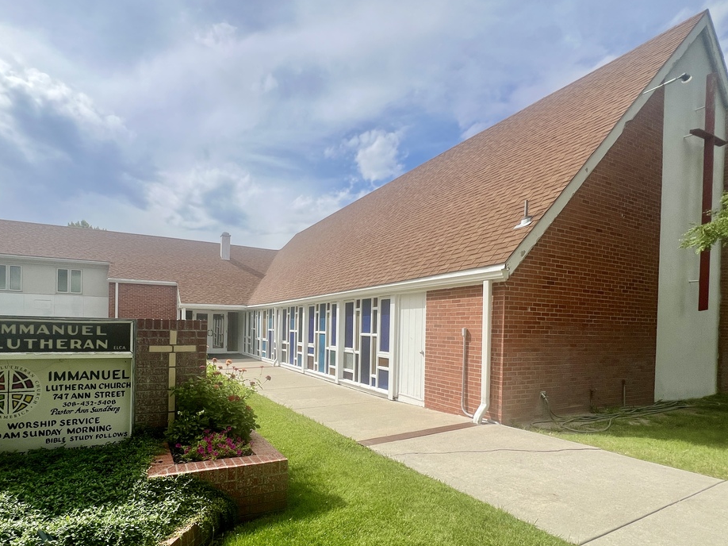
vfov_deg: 73.8
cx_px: 315
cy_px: 329
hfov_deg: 90.5
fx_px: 357
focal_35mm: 17
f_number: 1.8
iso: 32
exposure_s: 1/1815
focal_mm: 1.57
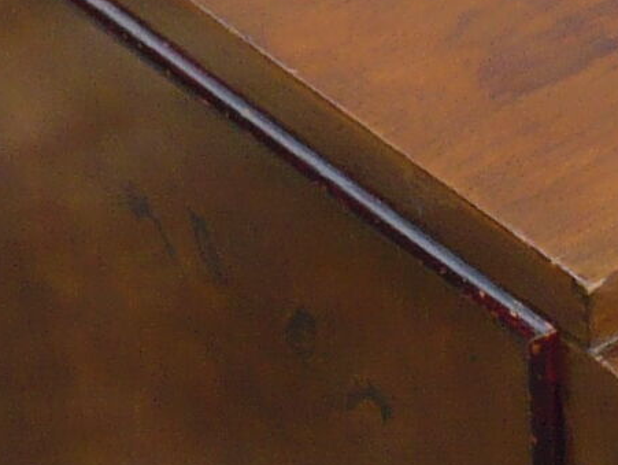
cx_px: 578
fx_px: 4377
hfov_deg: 8.0
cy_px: 407
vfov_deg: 6.1
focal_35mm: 245
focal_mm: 5.8
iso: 100
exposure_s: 1/640
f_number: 3.1
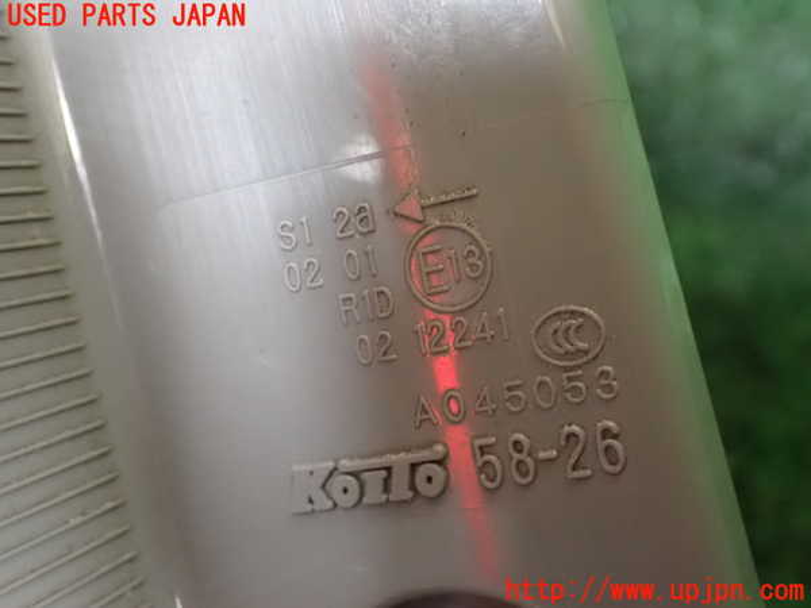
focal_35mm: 47
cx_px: 406
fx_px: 1101
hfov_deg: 40.4
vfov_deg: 30.9
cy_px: 304
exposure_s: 1/40
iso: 1600
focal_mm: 8.4
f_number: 3.1
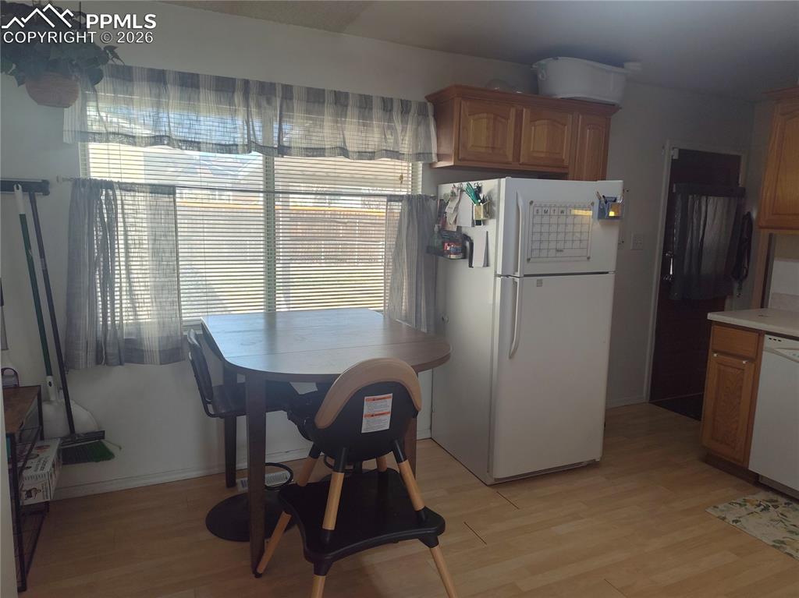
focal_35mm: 23
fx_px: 531
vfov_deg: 58.8
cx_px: 400
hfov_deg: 74.0
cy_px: 299
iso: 118
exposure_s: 1/200
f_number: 1.8
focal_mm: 5.56
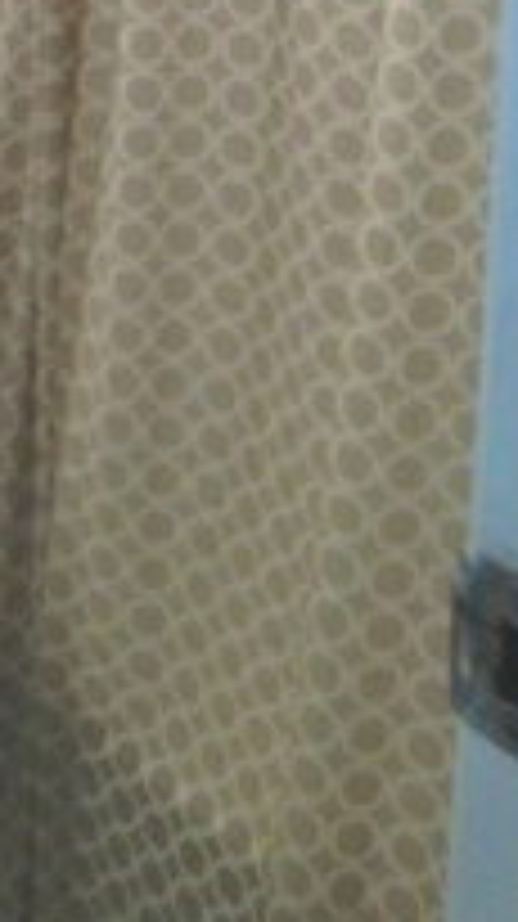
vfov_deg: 16.5
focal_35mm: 119
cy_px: -423
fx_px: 2912
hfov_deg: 9.4
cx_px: -559
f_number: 2.4
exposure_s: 1/24
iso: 50
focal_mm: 4.28
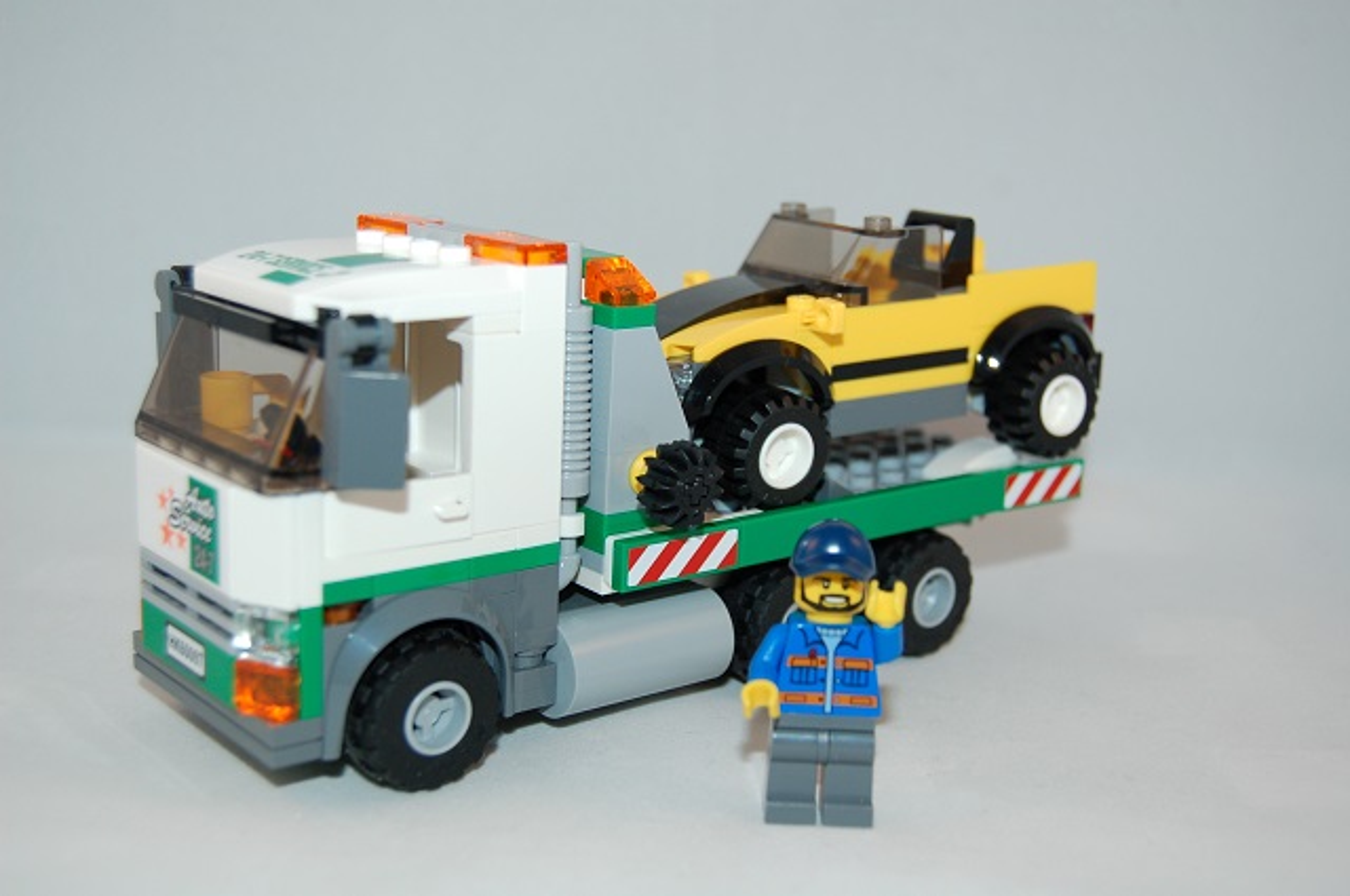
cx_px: 675
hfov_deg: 42.4
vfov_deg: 28.9
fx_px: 1742
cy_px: 448
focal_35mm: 46
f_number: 4.5
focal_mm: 31
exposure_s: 1/200
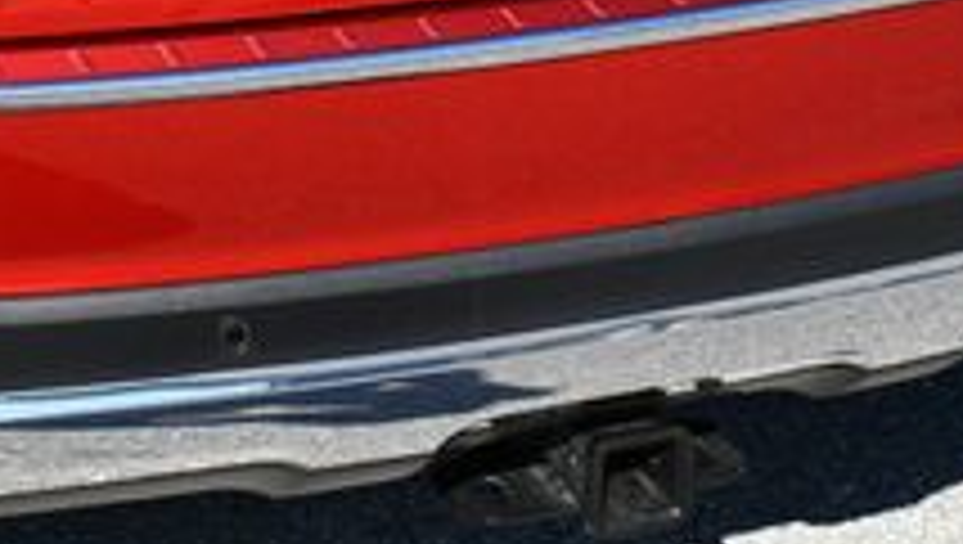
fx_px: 3682
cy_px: -333
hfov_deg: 14.9
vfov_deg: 8.2
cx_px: 306
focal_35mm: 144
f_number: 8
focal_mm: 23
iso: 100
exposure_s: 1/250
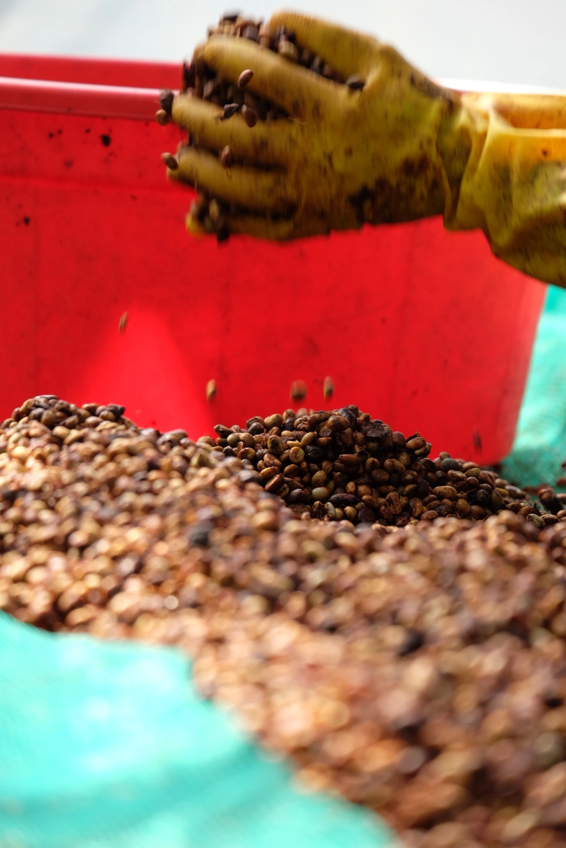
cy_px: 424
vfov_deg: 6.0
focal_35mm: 345
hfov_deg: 4.0
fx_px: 8136
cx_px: 283
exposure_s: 1/125
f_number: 6.7
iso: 200
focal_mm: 230
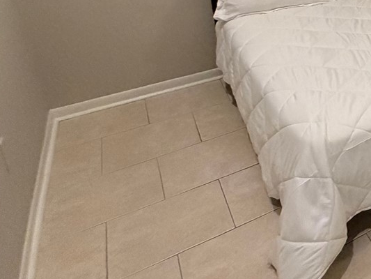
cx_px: 551
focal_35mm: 42
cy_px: -31
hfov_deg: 28.9
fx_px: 450
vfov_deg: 30.6
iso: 400
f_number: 2.2
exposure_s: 1/60
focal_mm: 2.22
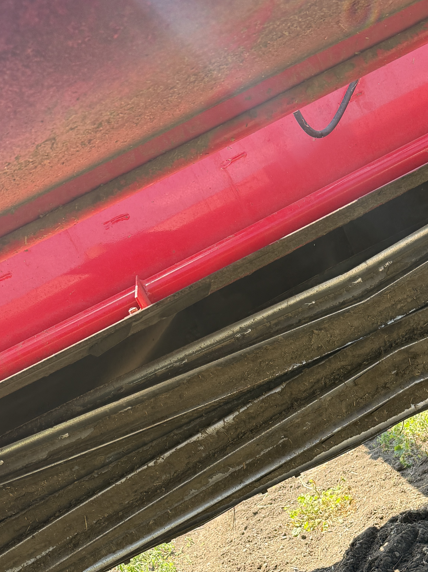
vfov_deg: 40.7
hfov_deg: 31.9
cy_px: 442
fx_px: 743
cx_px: 277
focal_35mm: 45
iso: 100
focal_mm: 6.76
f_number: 1.78
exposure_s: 1/501
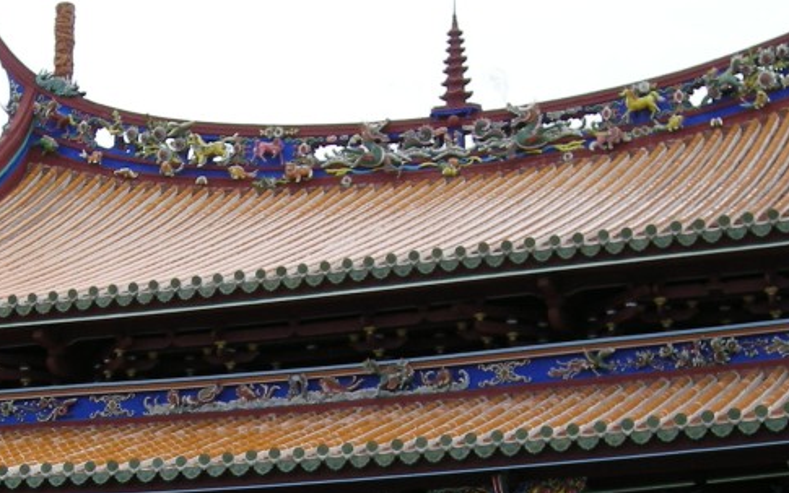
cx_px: 327
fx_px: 2107
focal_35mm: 98
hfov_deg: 21.2
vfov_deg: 13.1
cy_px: 555
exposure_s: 1/216
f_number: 2.8
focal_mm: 5.7
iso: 50
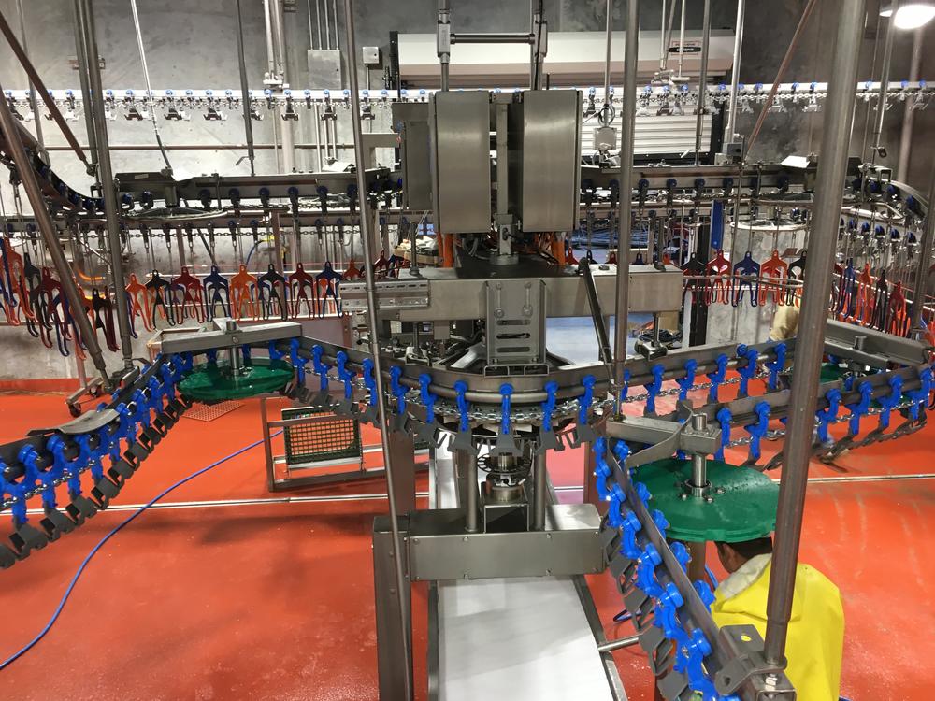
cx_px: 468
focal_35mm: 29
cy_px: 350
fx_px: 783
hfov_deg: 61.7
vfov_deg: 48.2
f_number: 2.2
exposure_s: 1/30
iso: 64
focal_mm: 4.15
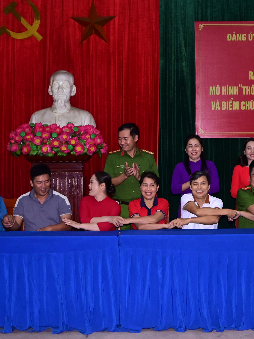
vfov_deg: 29.8
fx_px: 636
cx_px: 168
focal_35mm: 65
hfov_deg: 22.5
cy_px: 170
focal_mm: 30
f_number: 4.2
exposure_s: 1/200
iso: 2000
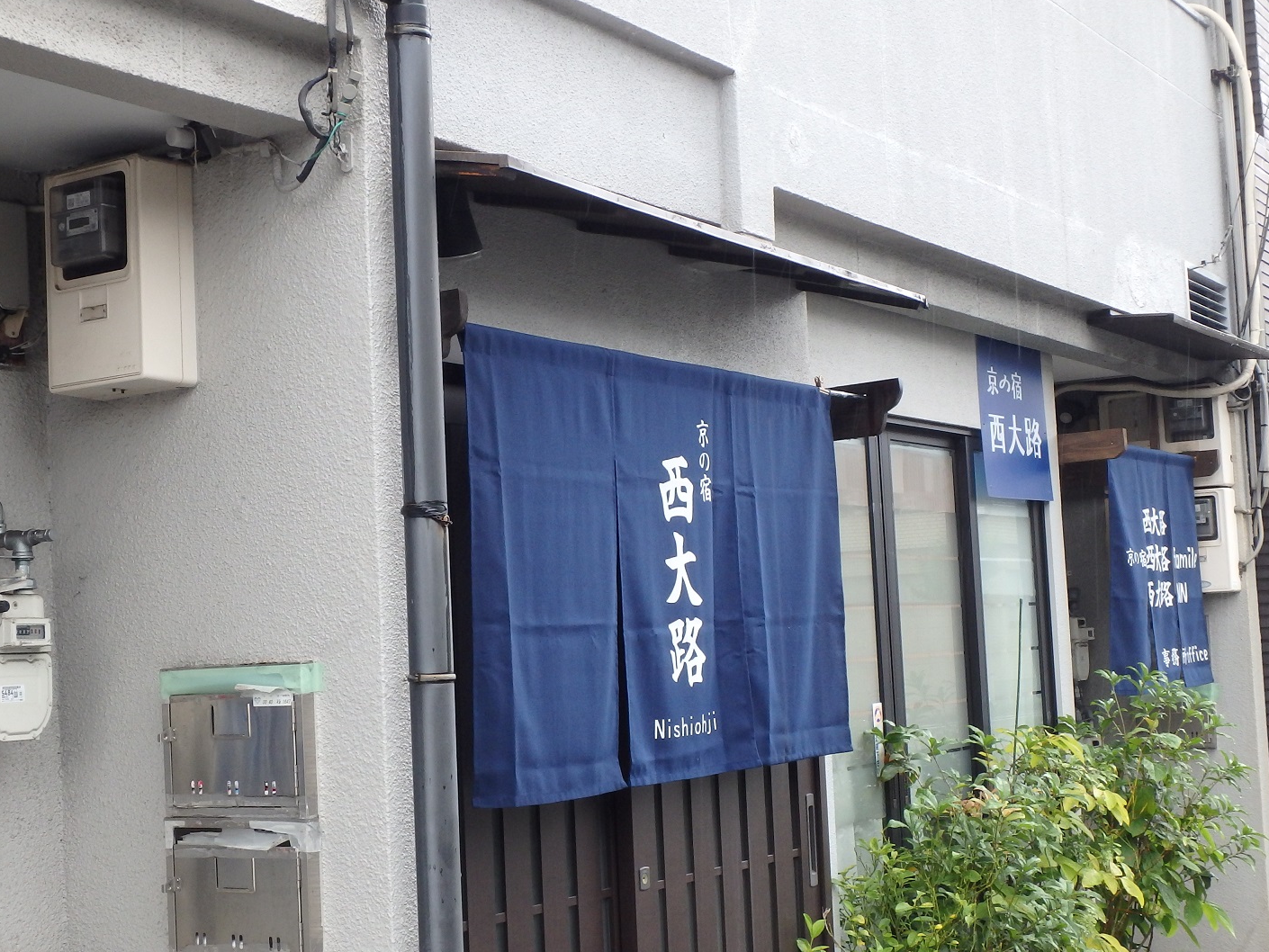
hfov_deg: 37.5
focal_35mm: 51
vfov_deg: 28.5
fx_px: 1870
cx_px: 623
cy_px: 566
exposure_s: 1/50
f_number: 5.1
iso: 200
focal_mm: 6.9
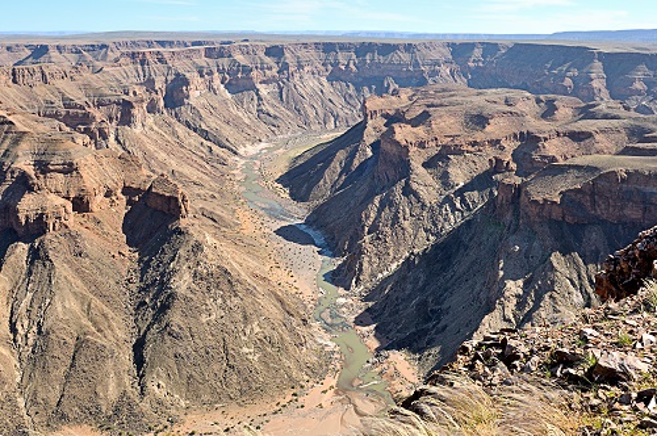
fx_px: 656
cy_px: 218
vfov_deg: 36.8
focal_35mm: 36
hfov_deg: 53.2
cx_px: 328
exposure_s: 1/100
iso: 200
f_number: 13
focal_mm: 24
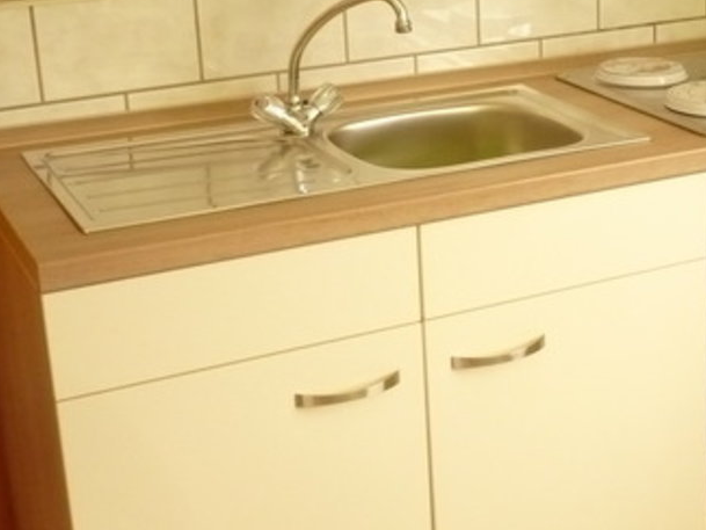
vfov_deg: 21.2
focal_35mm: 69
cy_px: 170
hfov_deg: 27.1
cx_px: 647
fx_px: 1408
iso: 400
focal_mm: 5.8
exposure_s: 1/30
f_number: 2.8
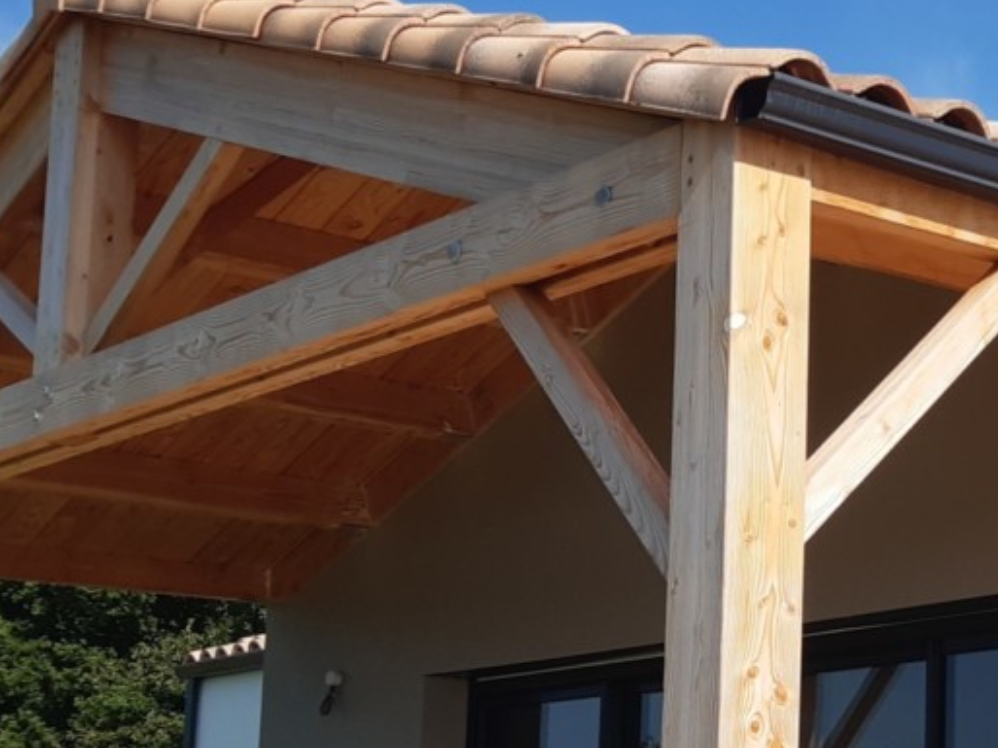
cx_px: 1037
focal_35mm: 81
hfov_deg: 23.0
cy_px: 499
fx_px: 2334
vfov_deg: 18.1
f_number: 1.7
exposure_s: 1/2273
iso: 40
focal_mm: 3.92
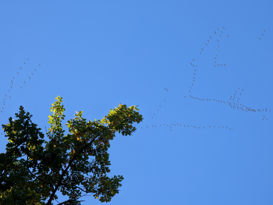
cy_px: 102
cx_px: 136
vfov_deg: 13.5
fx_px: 869
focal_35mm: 110
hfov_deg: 17.9
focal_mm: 17.91
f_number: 2.8
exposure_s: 1/373
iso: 70
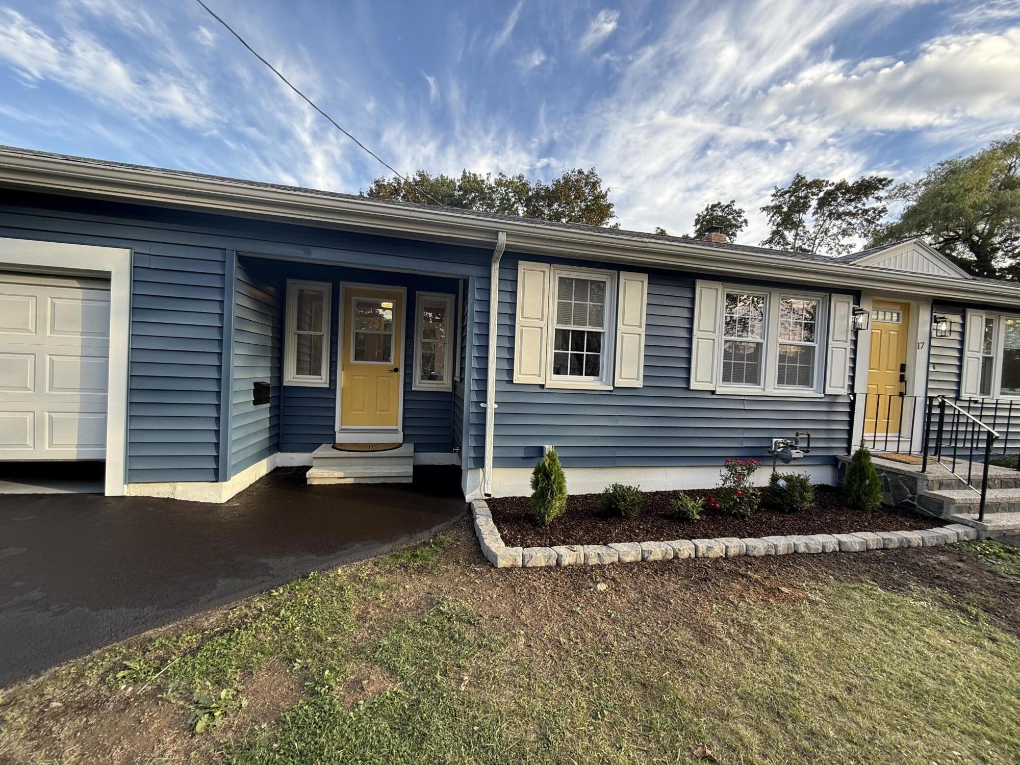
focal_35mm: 14
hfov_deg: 102.1
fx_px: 413
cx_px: 510
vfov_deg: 85.7
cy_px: 382
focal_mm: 2.22
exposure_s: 1/117
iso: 50
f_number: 2.2
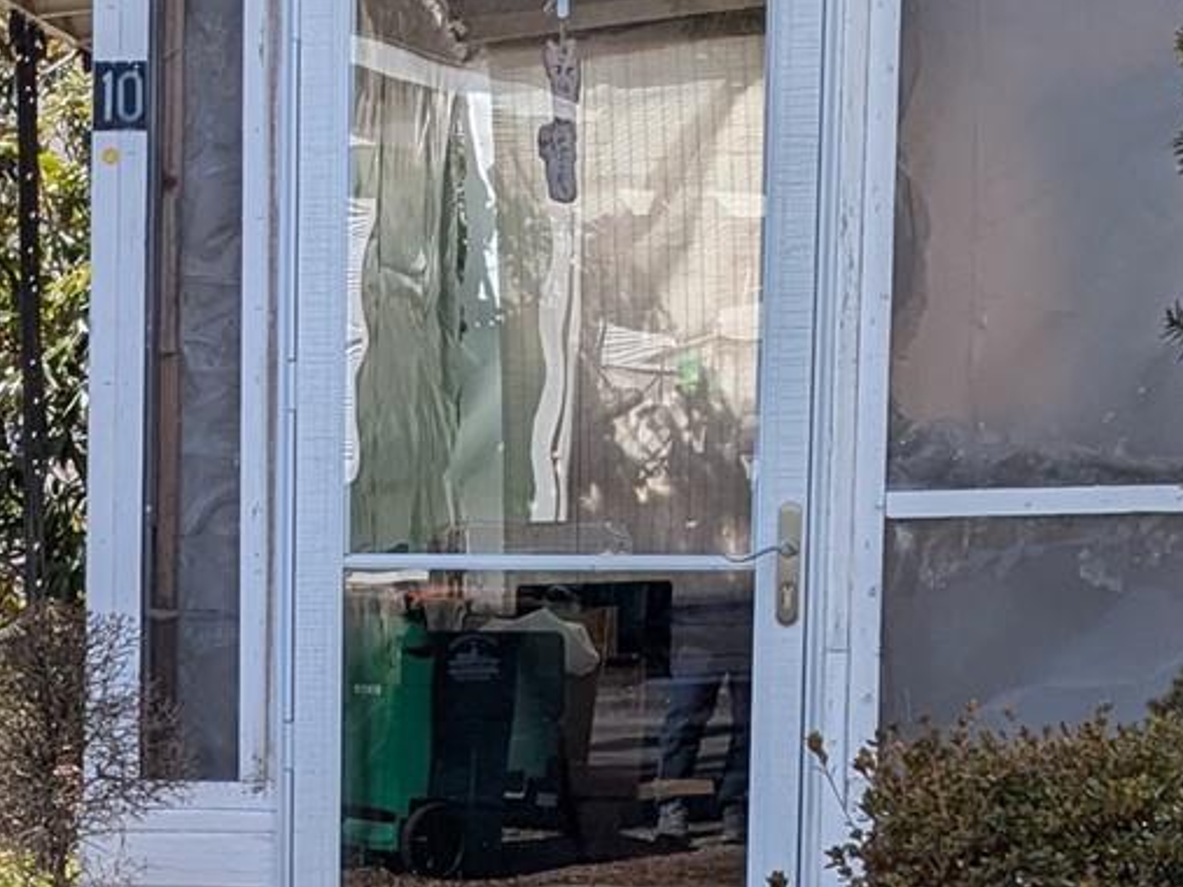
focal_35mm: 109
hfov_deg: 17.7
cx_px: 35
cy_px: 889
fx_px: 3724
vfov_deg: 13.4
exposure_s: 1/2128
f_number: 1.73
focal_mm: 4.38
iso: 50
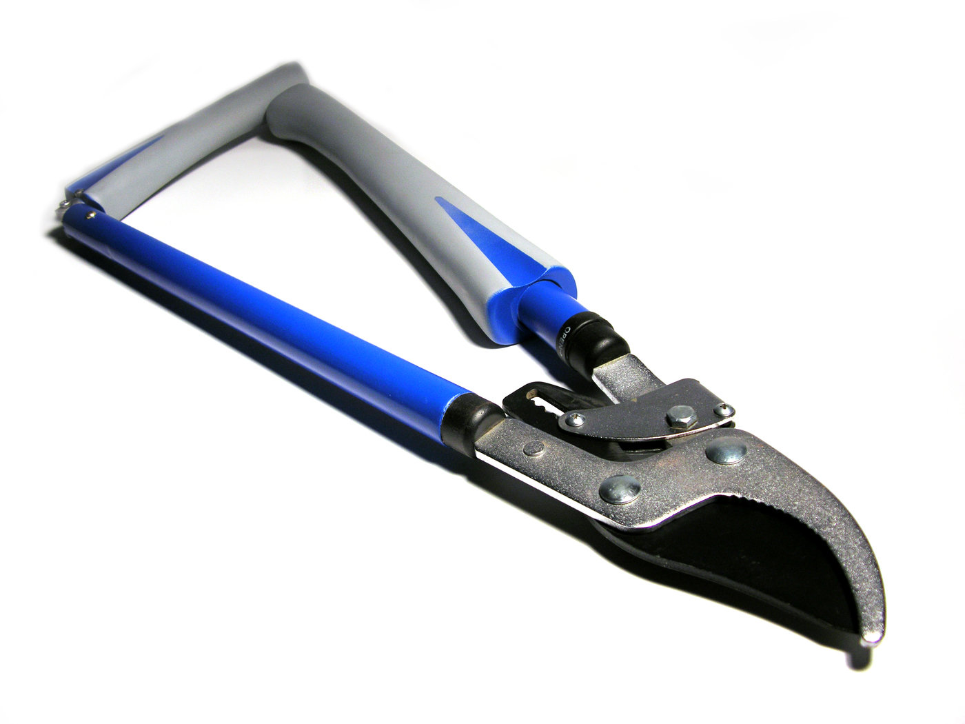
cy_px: 362
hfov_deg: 52.6
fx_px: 976
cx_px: 482
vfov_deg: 40.7
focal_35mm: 35
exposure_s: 1/33.3
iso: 50
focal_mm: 8.9
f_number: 2.8
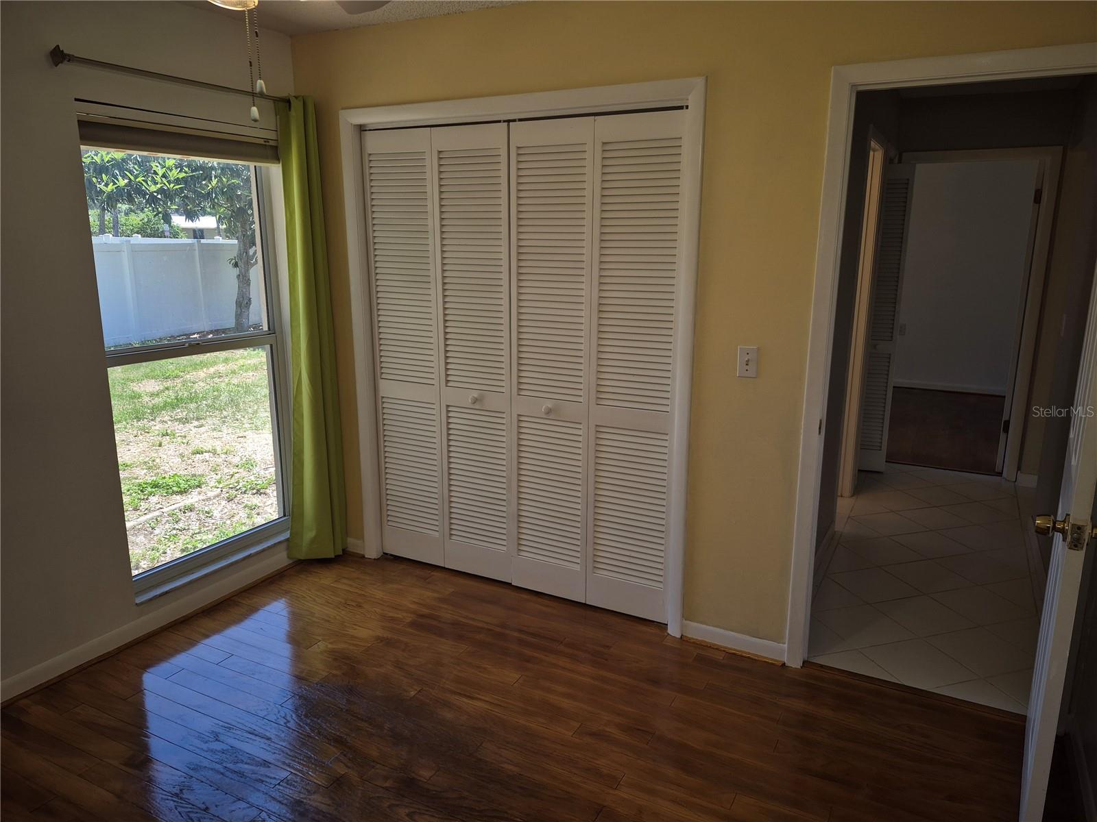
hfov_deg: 73.9
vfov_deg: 58.9
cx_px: 548
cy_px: 411
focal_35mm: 23
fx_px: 729
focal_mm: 5.4
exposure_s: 1/120
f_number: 1.8
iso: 32
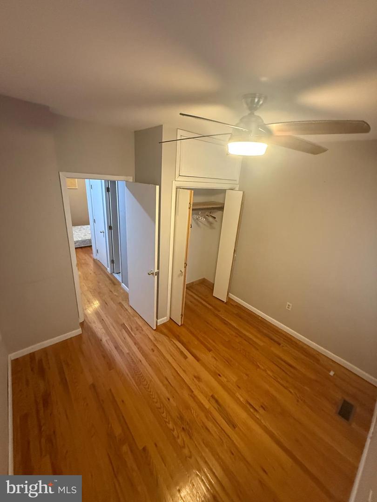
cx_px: 188
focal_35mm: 14
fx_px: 203
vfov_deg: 102.1
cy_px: 251
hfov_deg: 85.7
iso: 640
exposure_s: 1/60
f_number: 2.2
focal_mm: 2.22
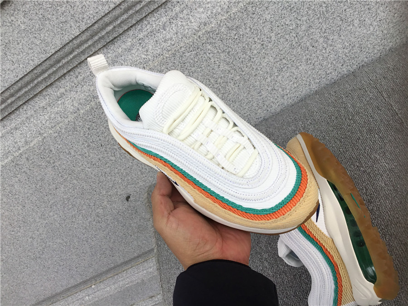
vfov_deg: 45.4
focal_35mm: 31
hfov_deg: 58.4
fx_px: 365
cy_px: 153
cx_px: 204
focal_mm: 3.3
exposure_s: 1/351
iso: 25
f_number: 2.4
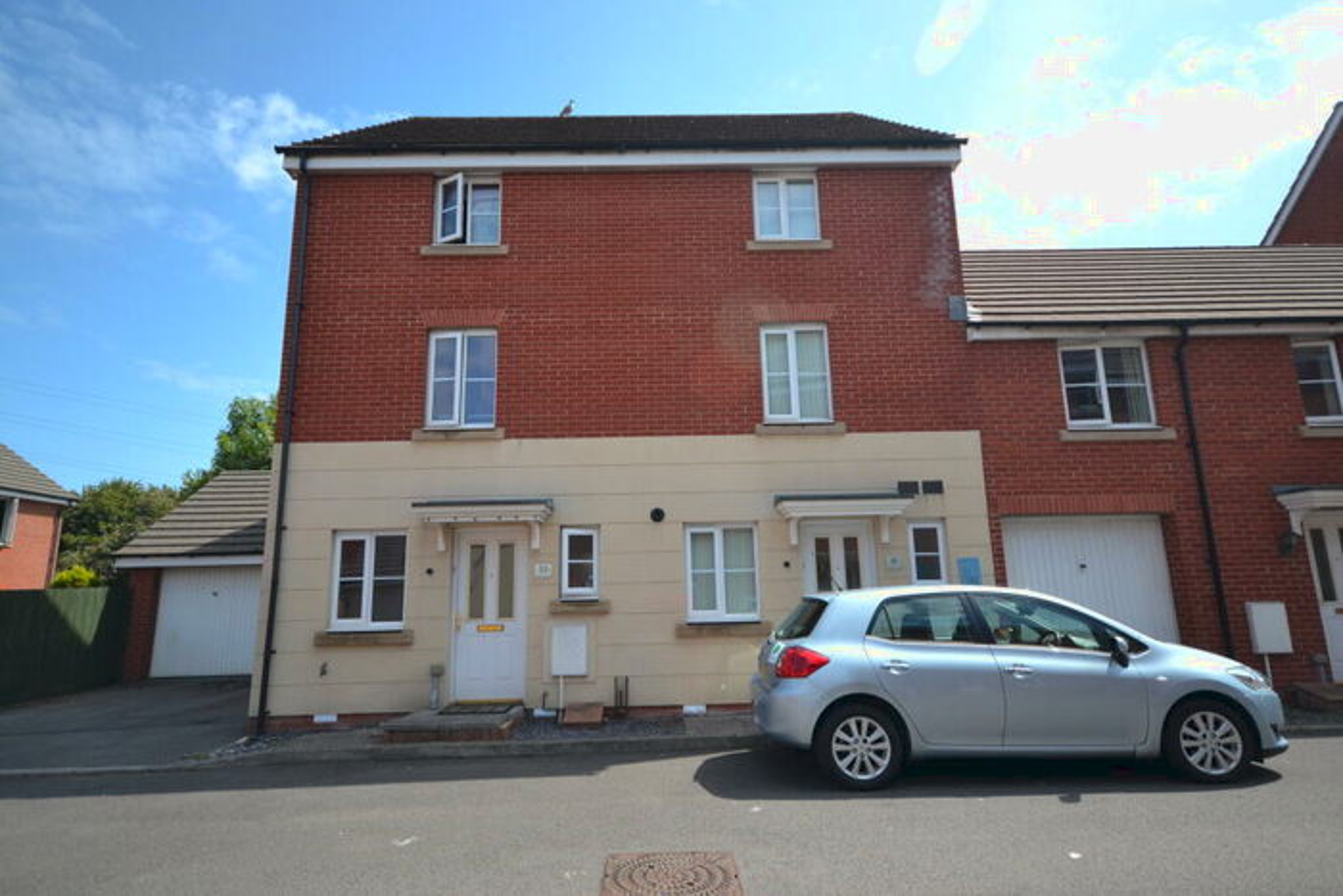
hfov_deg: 85.4
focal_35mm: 20
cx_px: 672
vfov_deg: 63.2
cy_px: 448
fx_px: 728
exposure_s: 1/2500
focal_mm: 13
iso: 800
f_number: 4.5
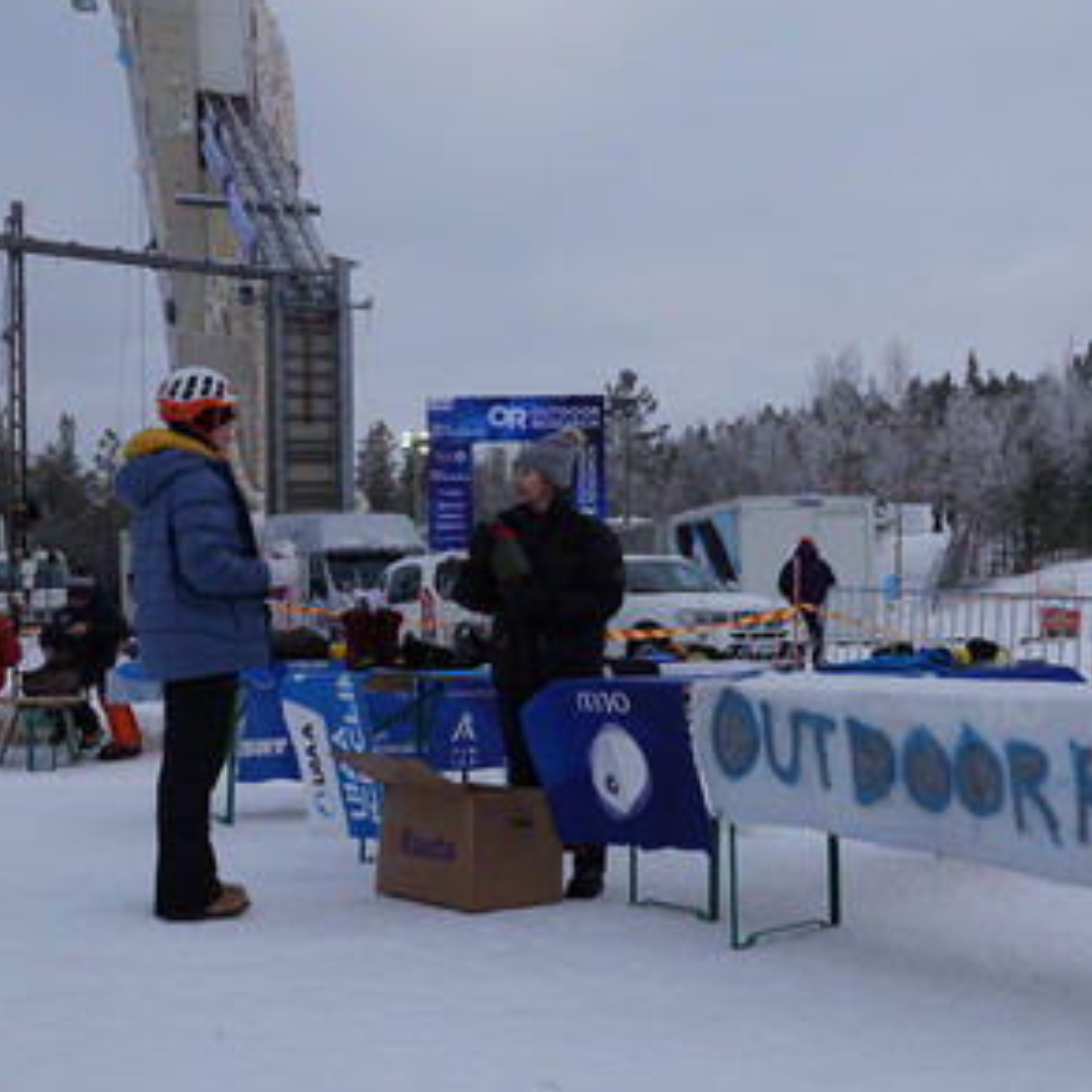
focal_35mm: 43
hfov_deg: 38.6
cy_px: 537
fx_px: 1535
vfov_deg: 39.2
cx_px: 745
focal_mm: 12.04
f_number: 2.8
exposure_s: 1/800
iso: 100
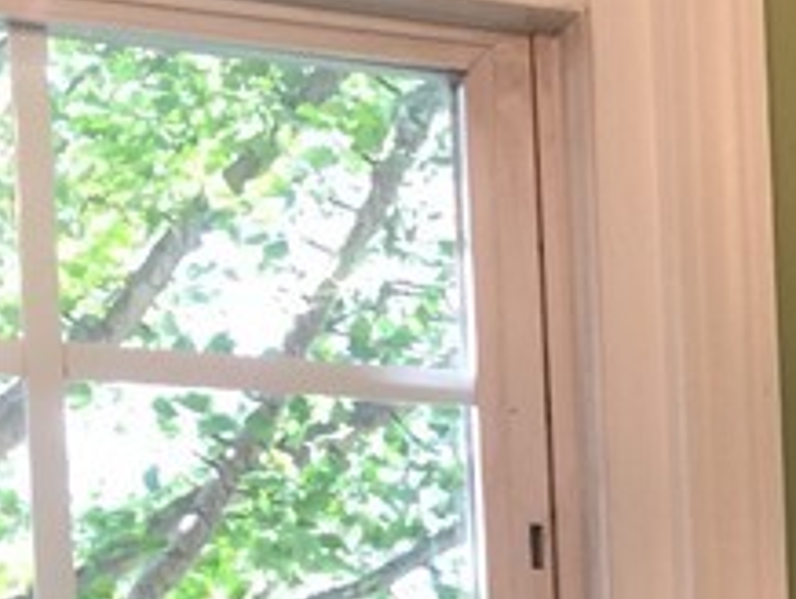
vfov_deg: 10.3
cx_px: 1431
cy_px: 1074
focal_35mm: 136
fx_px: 3131
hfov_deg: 13.1
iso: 32
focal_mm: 4.15
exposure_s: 1/40
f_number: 2.2
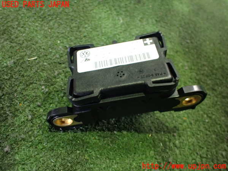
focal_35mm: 30
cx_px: 114
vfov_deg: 46.8
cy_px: 86
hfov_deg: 60.0
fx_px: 198
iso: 800
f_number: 2.3
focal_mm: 5.4
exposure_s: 1/40
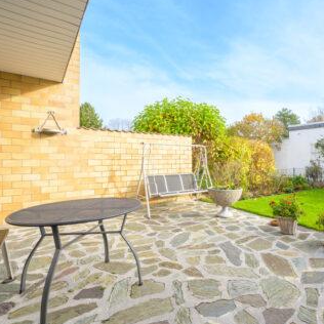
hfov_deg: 68.9
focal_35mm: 21
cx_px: 230
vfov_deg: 72.1
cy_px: 162
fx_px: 222
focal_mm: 16
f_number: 9
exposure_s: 1/320
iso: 200
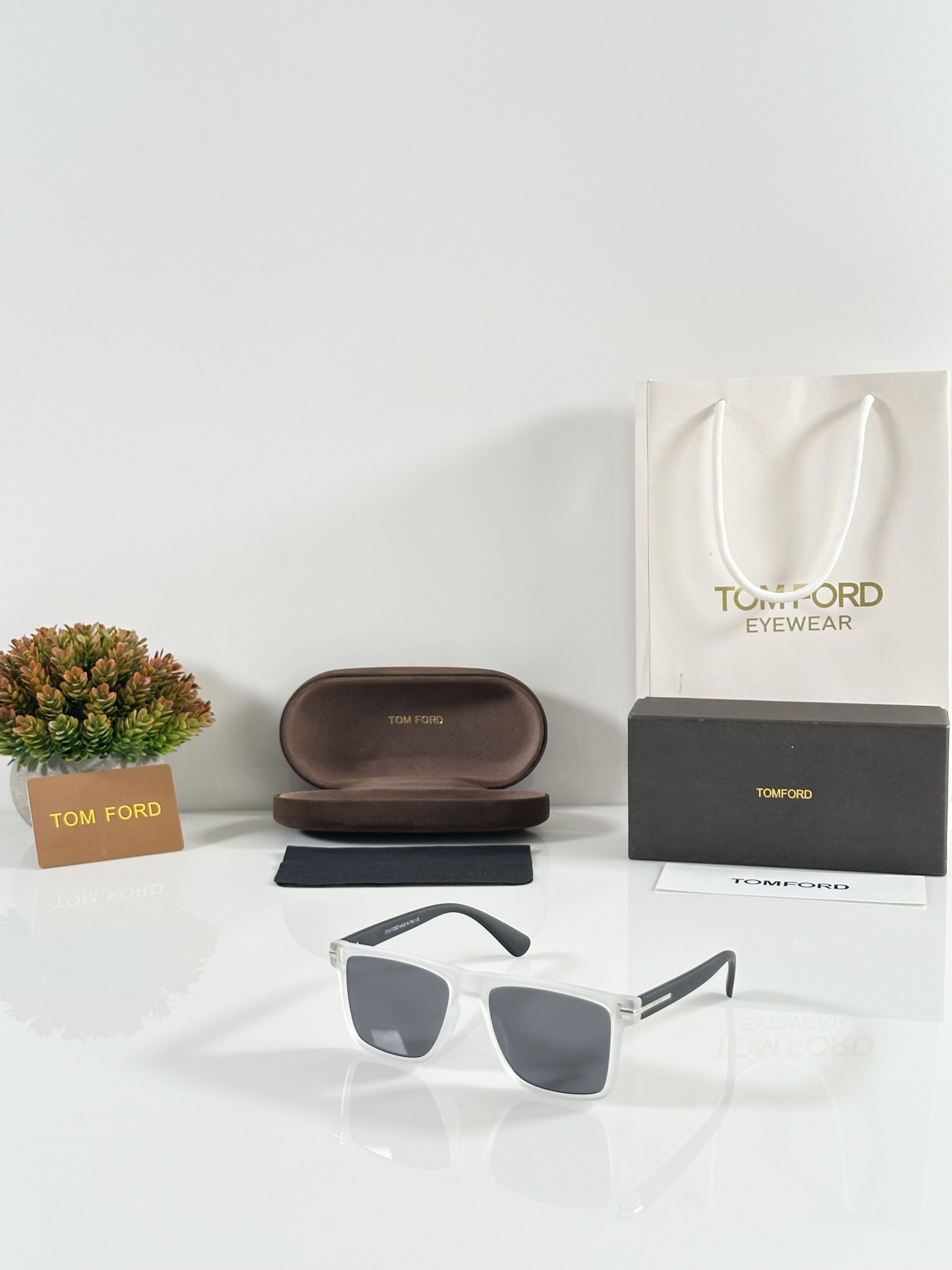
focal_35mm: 48
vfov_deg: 39.7
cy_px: 635
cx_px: 476
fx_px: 1760
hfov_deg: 30.3
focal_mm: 6.86
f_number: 1.78
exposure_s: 1/89
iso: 80
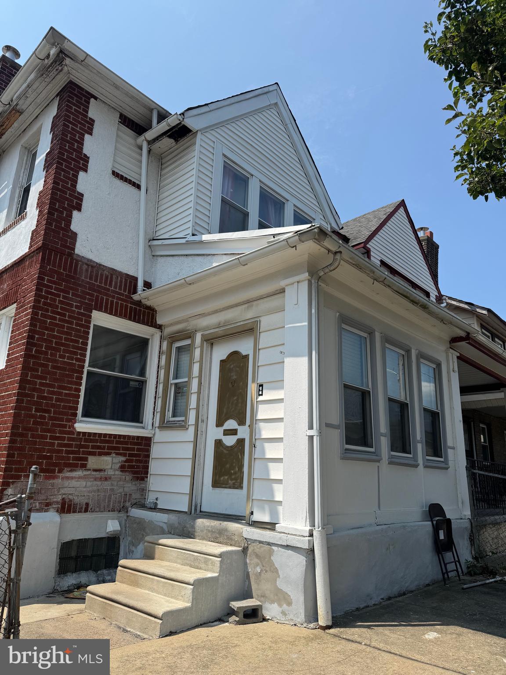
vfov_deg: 71.6
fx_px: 468
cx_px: 253
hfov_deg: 56.8
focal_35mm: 24
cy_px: 338
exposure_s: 1/5814
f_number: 1.78
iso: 80
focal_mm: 6.76
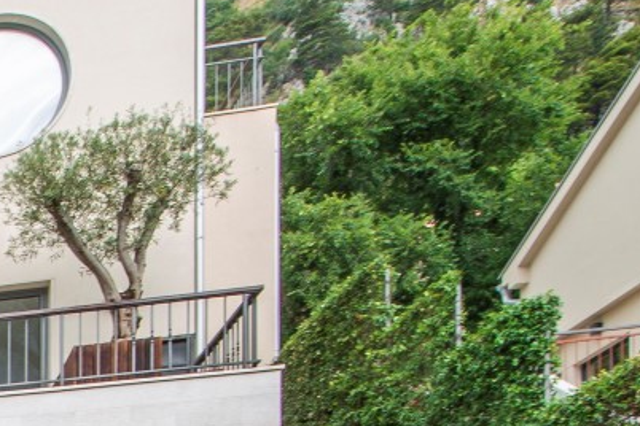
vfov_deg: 15.1
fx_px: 1298
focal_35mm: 73
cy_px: 858
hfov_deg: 19.4
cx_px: -560
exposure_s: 1/13
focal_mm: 14
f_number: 5.6
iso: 50
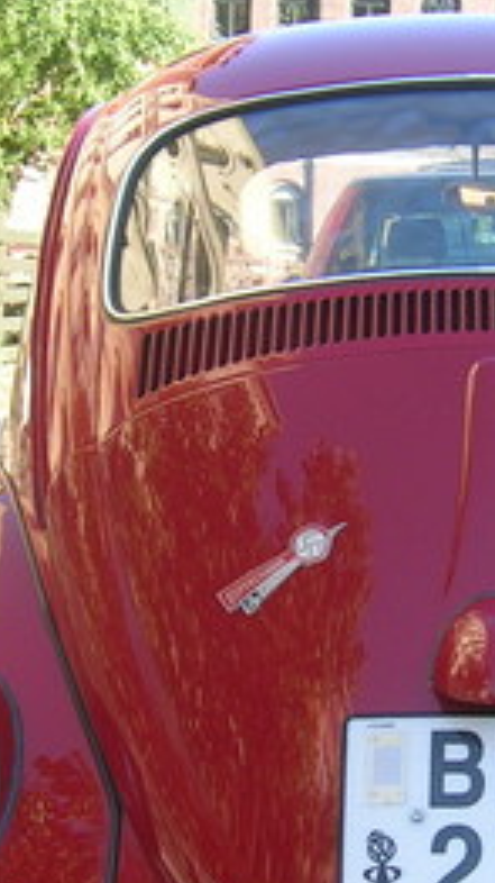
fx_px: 1870
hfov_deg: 15.0
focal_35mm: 80
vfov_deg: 26.4
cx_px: 411
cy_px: 597
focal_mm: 5.4
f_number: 2.8
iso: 50
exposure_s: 1/178
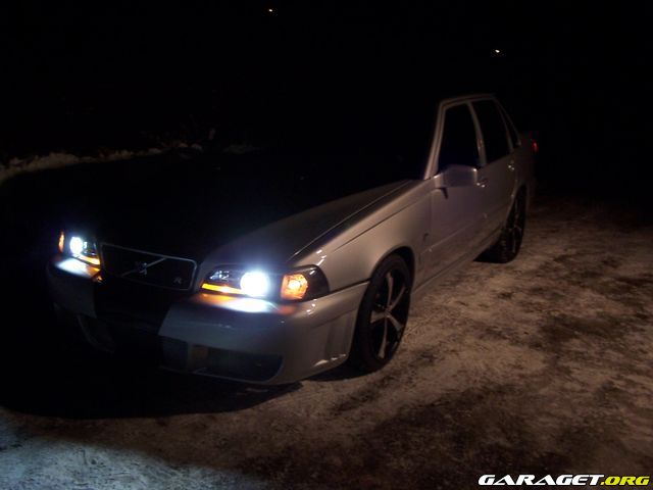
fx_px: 717
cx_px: 326
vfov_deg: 37.7
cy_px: 245
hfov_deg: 49.0
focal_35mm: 38
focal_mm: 6.3
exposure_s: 1/8
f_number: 2.8
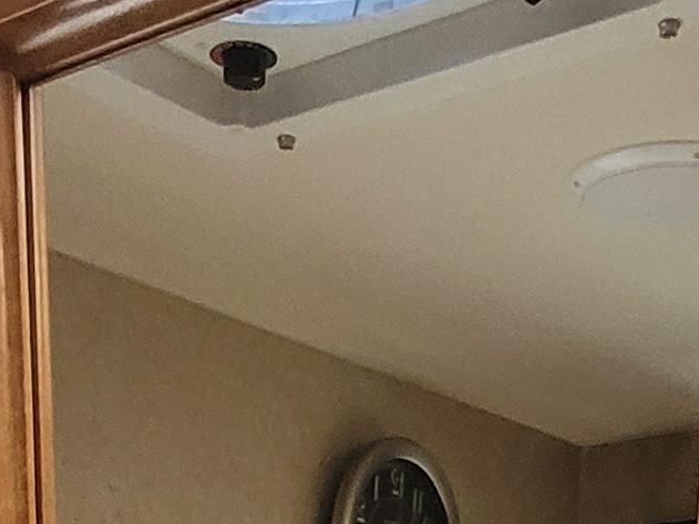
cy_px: 1369
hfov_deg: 24.7
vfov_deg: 12.7
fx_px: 1596
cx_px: 385
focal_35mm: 79
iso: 125
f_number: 2.2
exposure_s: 1/60
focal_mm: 1.74
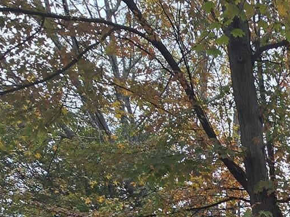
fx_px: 436
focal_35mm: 52
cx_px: 396
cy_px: 353
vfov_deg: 21.7
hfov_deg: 28.6
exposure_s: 1/212
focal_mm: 2.2
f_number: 2.2
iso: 50
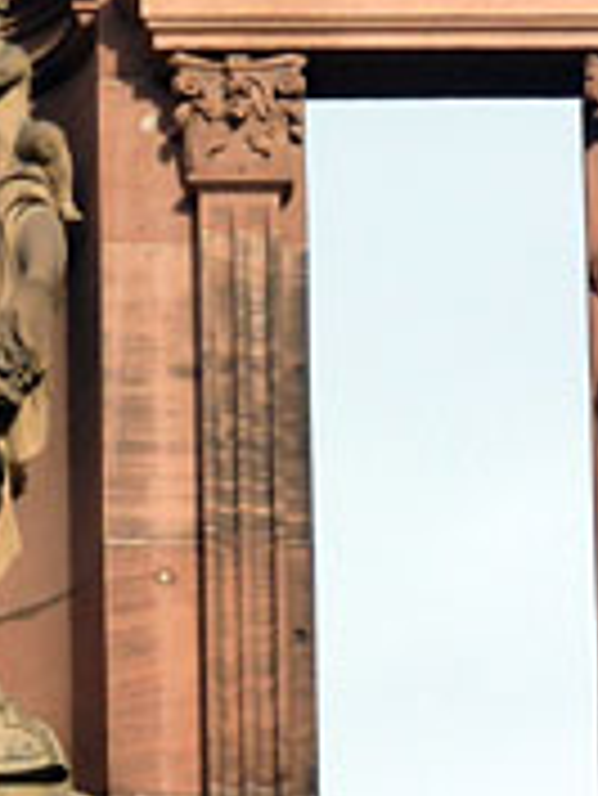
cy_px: 1448
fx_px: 14241
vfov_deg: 3.2
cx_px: -103
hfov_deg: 2.4
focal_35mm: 619
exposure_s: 1/160
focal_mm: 22.5
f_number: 4.5
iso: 80
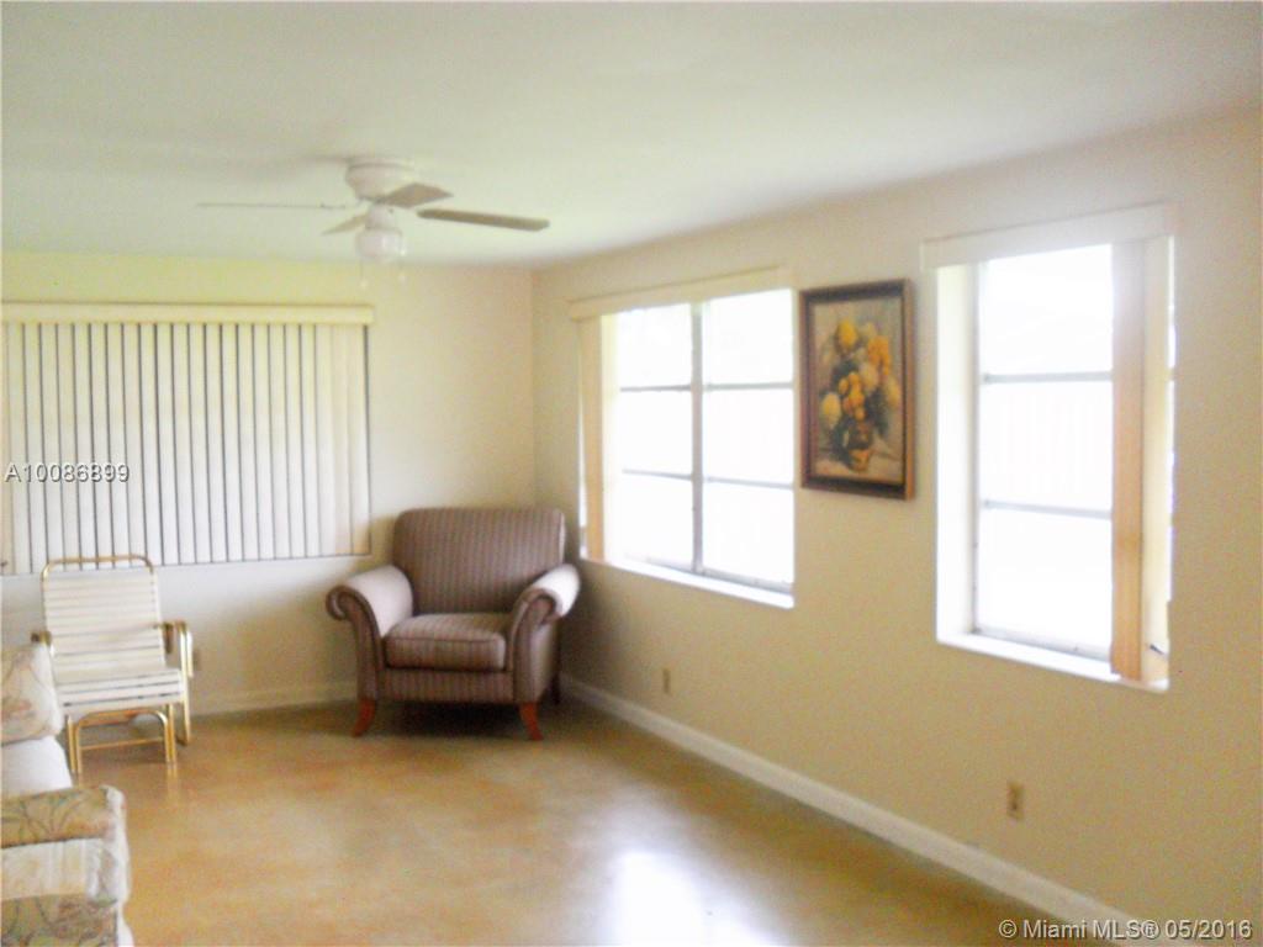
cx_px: 632
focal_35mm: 35
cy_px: 474
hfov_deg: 52.6
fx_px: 1277
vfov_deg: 40.7
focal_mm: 6.3
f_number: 3
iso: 80
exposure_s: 1/60
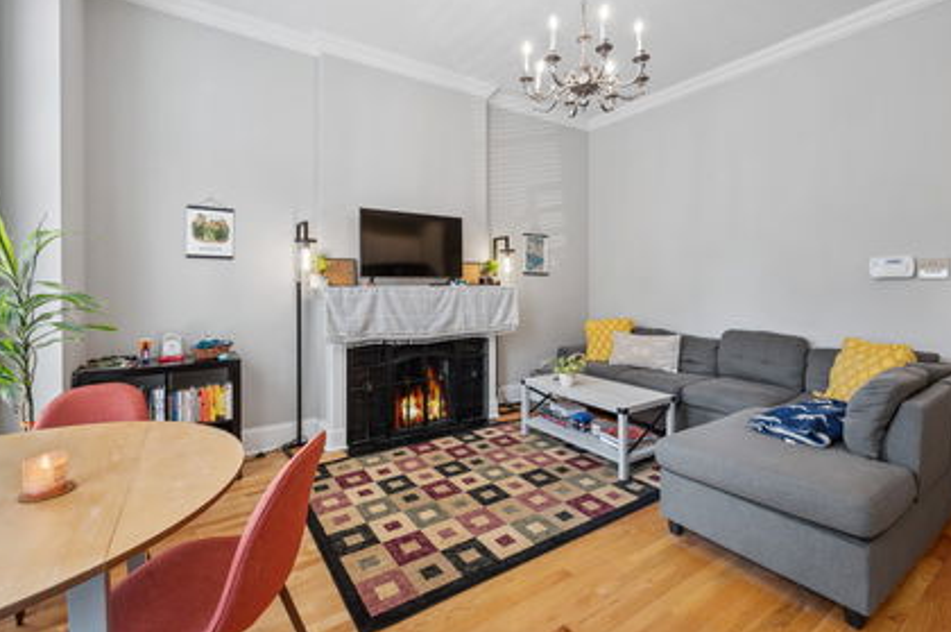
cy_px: 293
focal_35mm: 16
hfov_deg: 96.8
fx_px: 422
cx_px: 471
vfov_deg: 73.5
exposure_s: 1/3.33
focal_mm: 14
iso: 100
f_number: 11
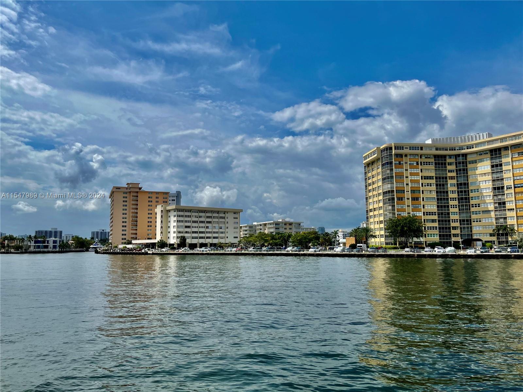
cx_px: 262
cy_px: 196
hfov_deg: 67.3
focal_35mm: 26
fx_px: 393
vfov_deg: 53.1
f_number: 1.6
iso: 50
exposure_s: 1/9091
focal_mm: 5.1
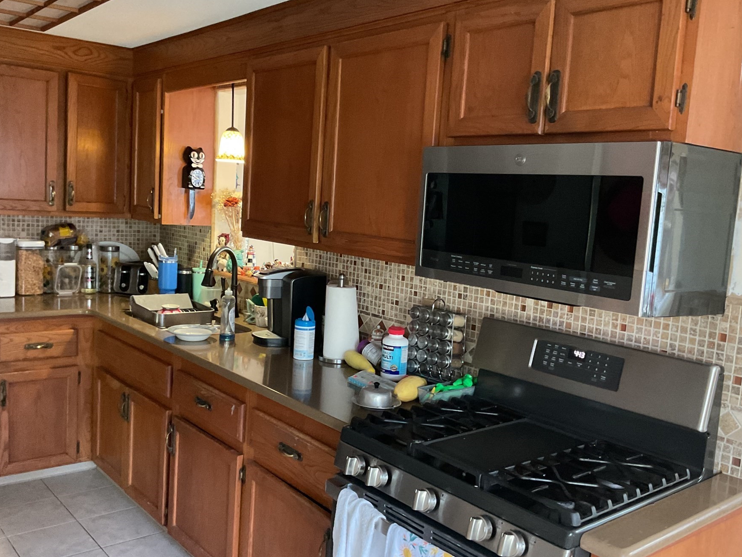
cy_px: 290
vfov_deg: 41.8
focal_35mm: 34
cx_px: 358
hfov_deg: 53.9
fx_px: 729
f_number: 1.8
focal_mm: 3
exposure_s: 1/30
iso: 400
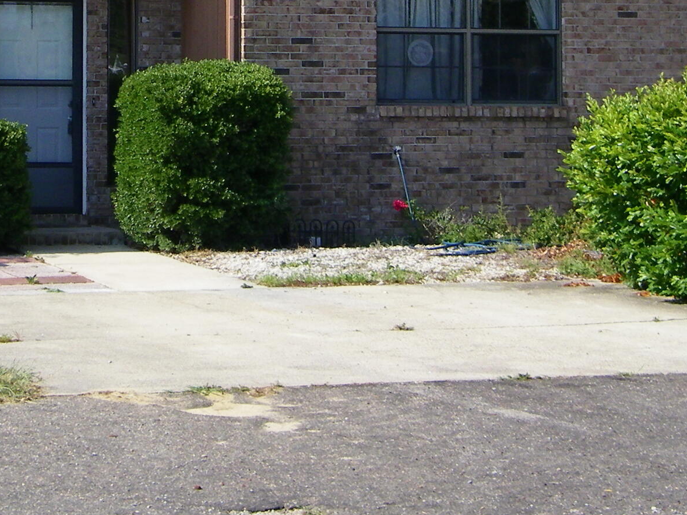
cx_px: 219
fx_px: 2223
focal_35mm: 112
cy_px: 5
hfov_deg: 17.5
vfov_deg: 13.1
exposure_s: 1/160
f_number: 7.8
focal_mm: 7.9
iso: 80
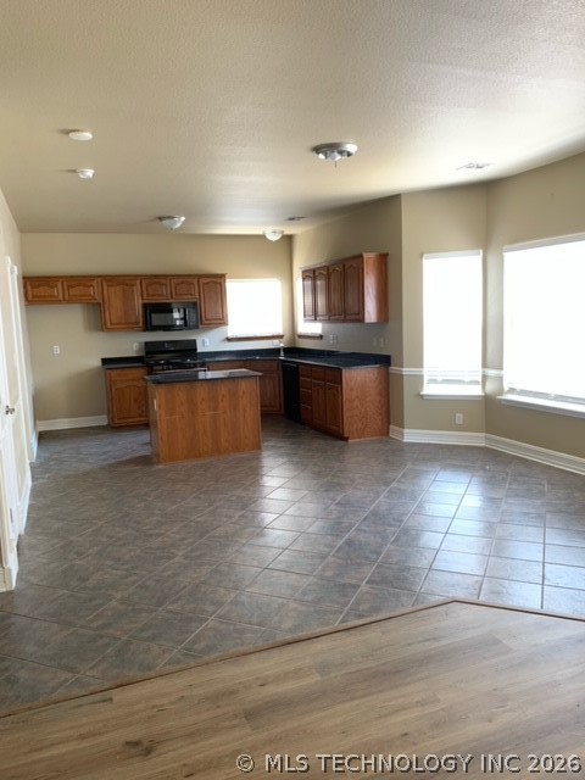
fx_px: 586
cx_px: 292
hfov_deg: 53.1
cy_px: 390
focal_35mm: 26
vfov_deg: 67.3
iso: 200
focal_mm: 4.25
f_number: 1.8
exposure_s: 1/60
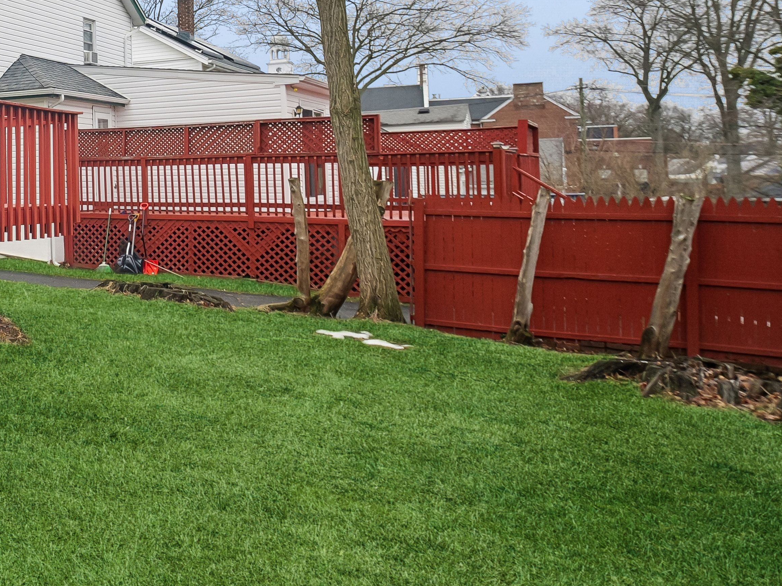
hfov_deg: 27.7
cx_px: -184
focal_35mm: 60
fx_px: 1355
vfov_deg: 24.1
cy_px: 120
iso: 640
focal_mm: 24
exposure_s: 1/320
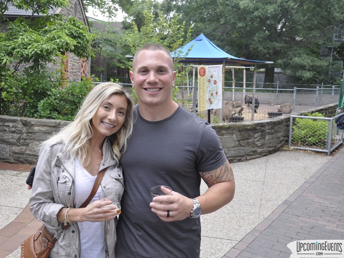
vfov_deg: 34.7
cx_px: 156
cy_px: 129
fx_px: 413
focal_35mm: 42
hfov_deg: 45.2
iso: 400
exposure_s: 1/30
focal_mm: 25
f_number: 5.6
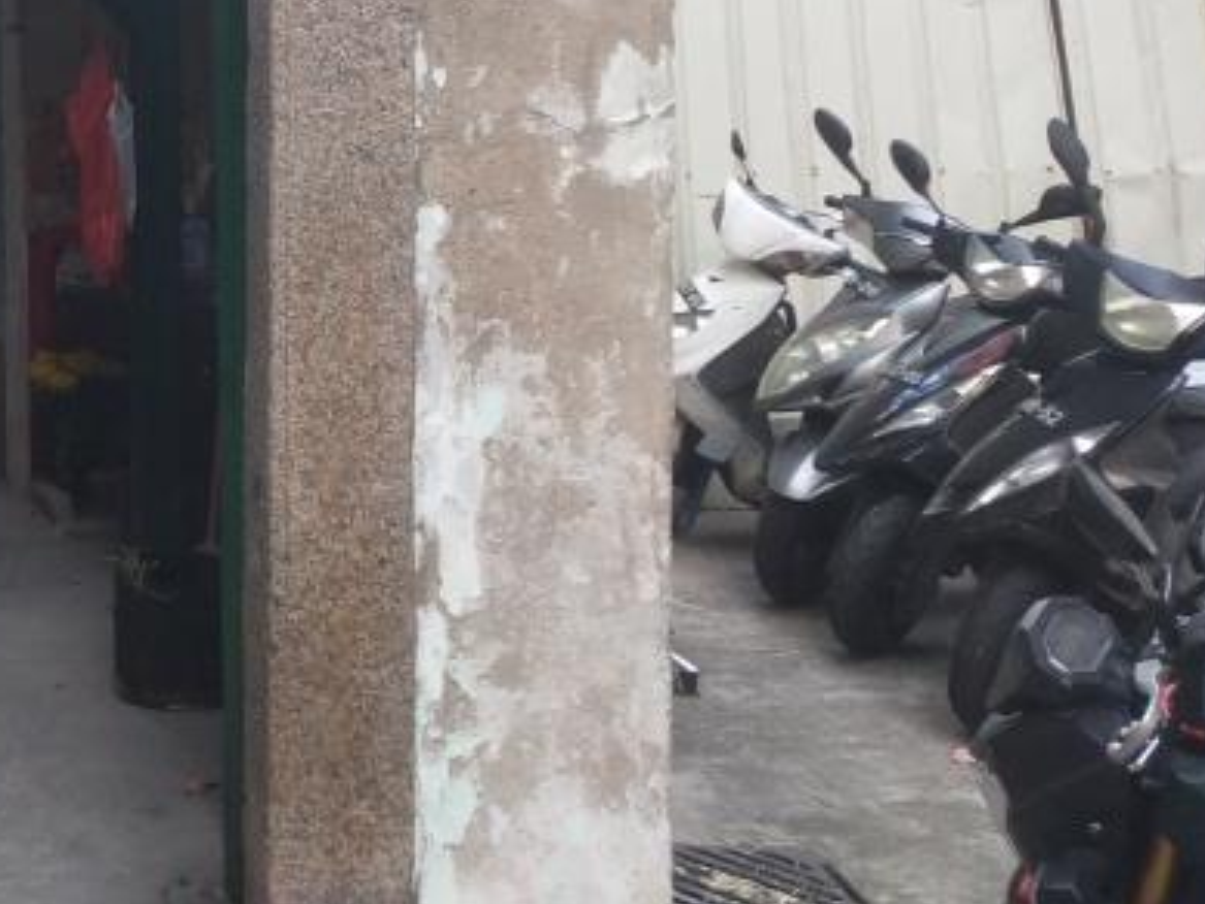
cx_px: -341
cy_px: -84
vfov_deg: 18.0
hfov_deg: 22.3
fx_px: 2751
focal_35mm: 79
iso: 50
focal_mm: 3.95
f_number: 1.8
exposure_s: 1/196
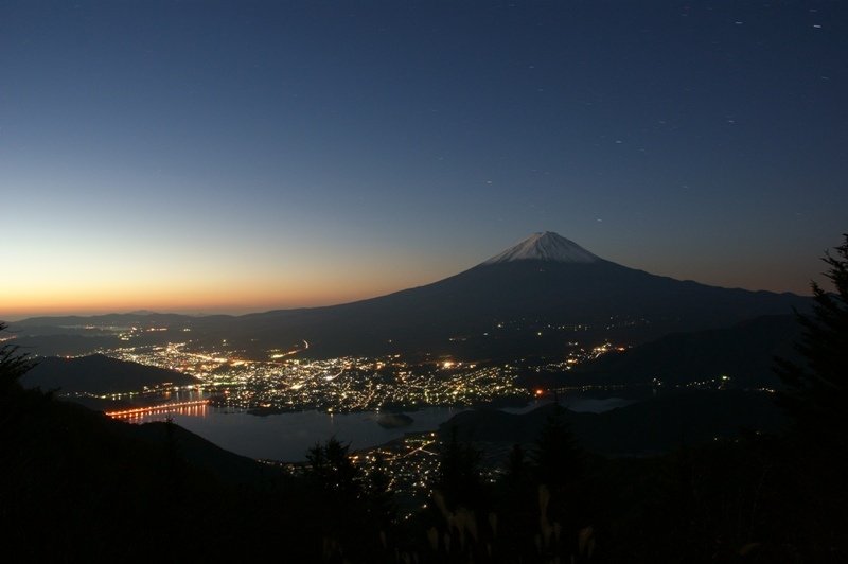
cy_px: 282
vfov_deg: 53.1
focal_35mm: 24
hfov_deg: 73.8
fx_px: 565
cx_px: 424
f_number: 8
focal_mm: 16
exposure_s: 121
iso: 200
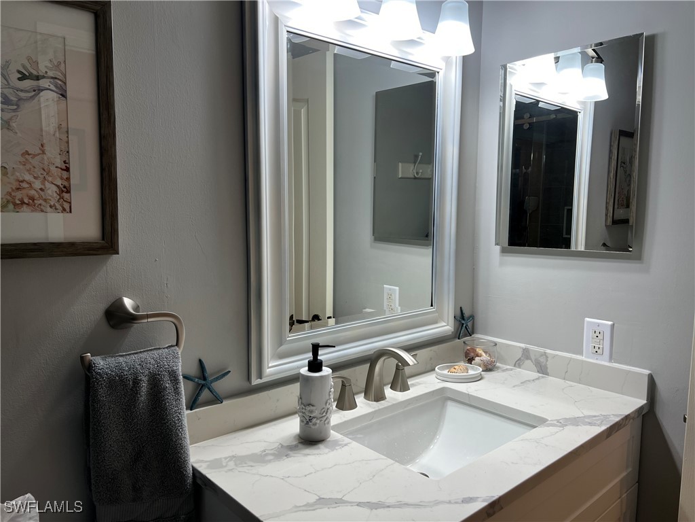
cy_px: 261
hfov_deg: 67.3
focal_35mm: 26
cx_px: 348
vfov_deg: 53.1
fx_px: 522
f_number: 1.5
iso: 50
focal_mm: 5.7
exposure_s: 1/120
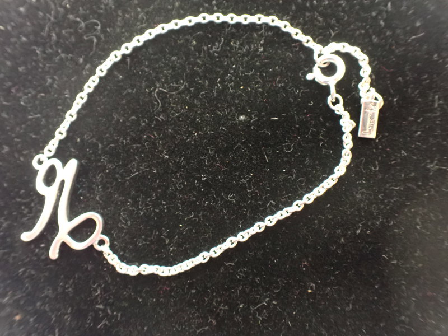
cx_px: 224
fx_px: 388
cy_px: 168
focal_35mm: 30
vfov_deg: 46.8
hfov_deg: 60.0
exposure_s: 1/30
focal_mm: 5.4
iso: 1600
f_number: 2.3
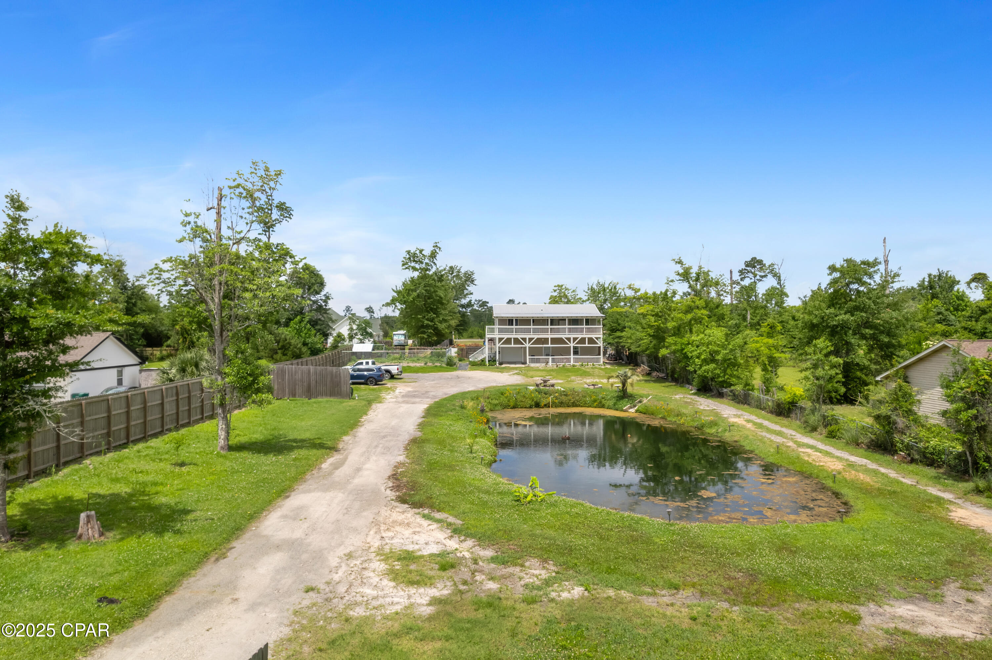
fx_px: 606
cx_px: 496
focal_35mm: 22
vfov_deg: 57.2
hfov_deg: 78.6
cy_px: 330
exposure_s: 1/2500
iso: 110
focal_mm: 8.38
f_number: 2.8
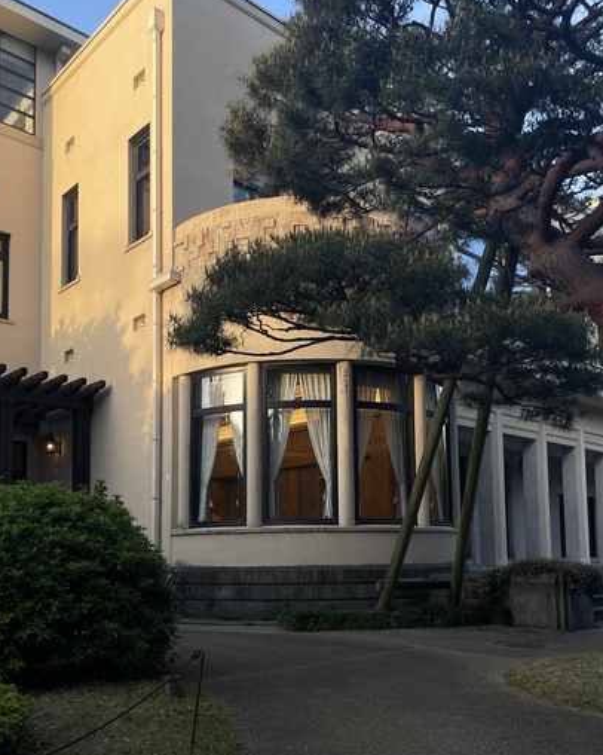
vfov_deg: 58.8
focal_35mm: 30
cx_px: 297
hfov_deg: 48.5
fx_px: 670
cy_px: 391
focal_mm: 4.2
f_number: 1.6
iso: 40
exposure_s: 1/261
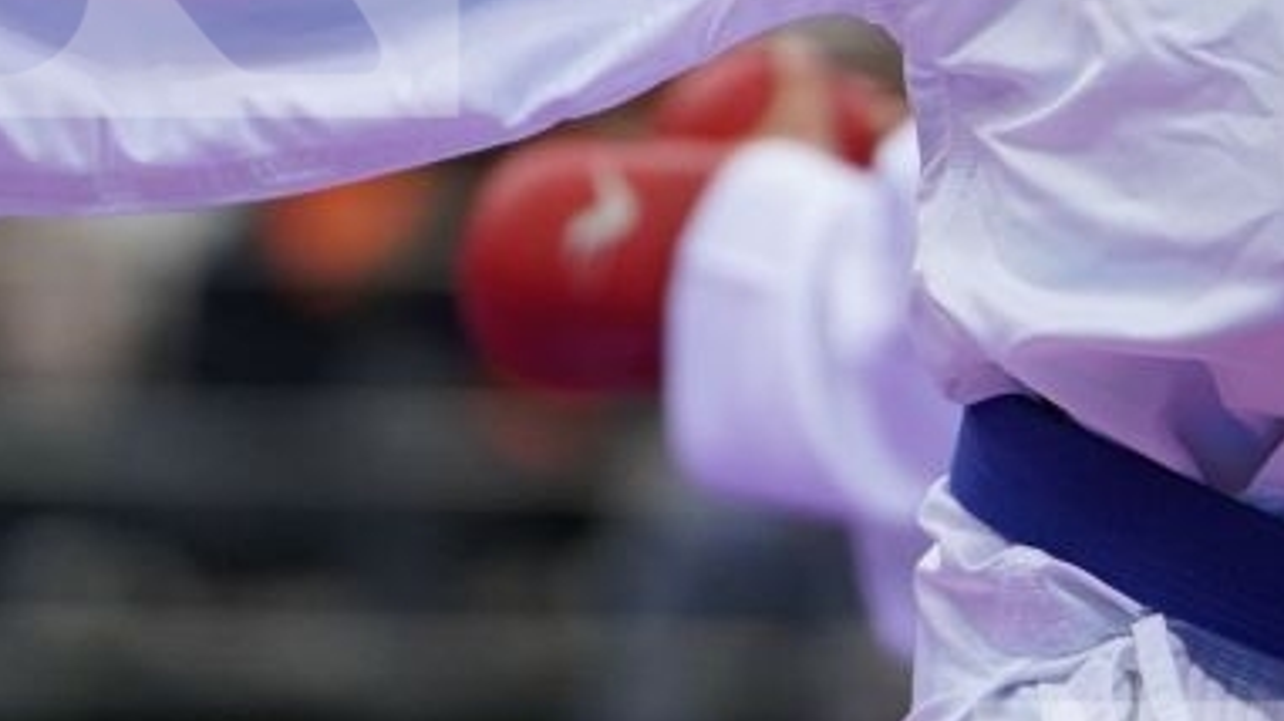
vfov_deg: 1.2
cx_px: 1287
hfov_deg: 2.2
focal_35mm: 991
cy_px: -189
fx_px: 33728
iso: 1000
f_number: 2.8
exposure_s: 1/1000
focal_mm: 200
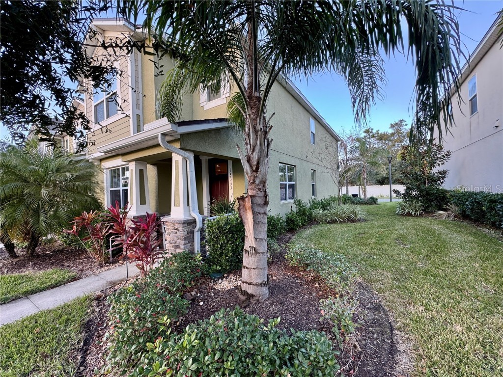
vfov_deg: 85.7
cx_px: 252
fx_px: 203
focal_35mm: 14
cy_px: 188
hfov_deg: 102.1
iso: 64
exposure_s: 1/99
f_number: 2.2
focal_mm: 2.22
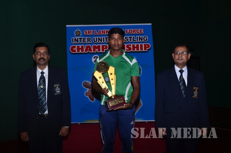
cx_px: 116
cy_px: 76
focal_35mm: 39
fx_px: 250
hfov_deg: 49.7
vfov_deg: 34.0
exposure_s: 1/80
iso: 500
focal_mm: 26
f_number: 8
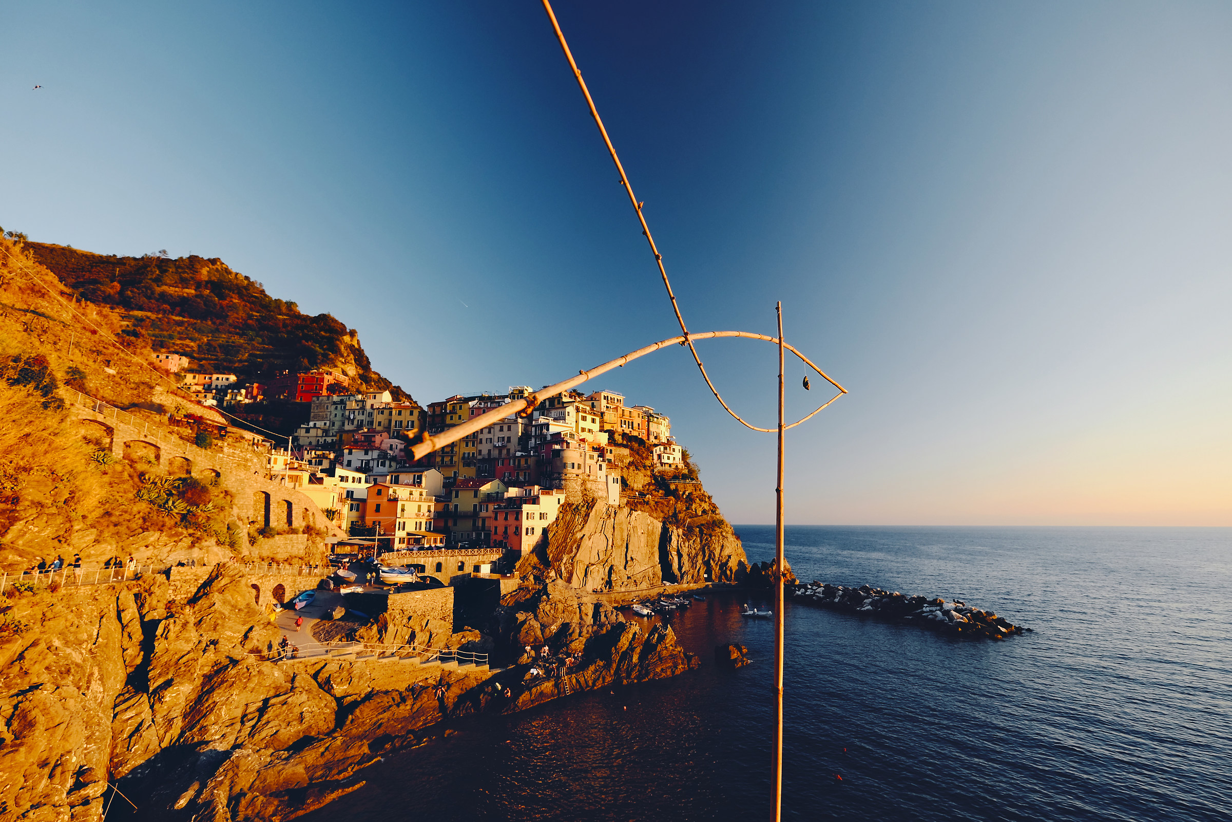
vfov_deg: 77.3
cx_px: 616
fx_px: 513
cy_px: 411
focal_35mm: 15
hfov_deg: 100.4
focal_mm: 10
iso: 320
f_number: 4
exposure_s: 1/180
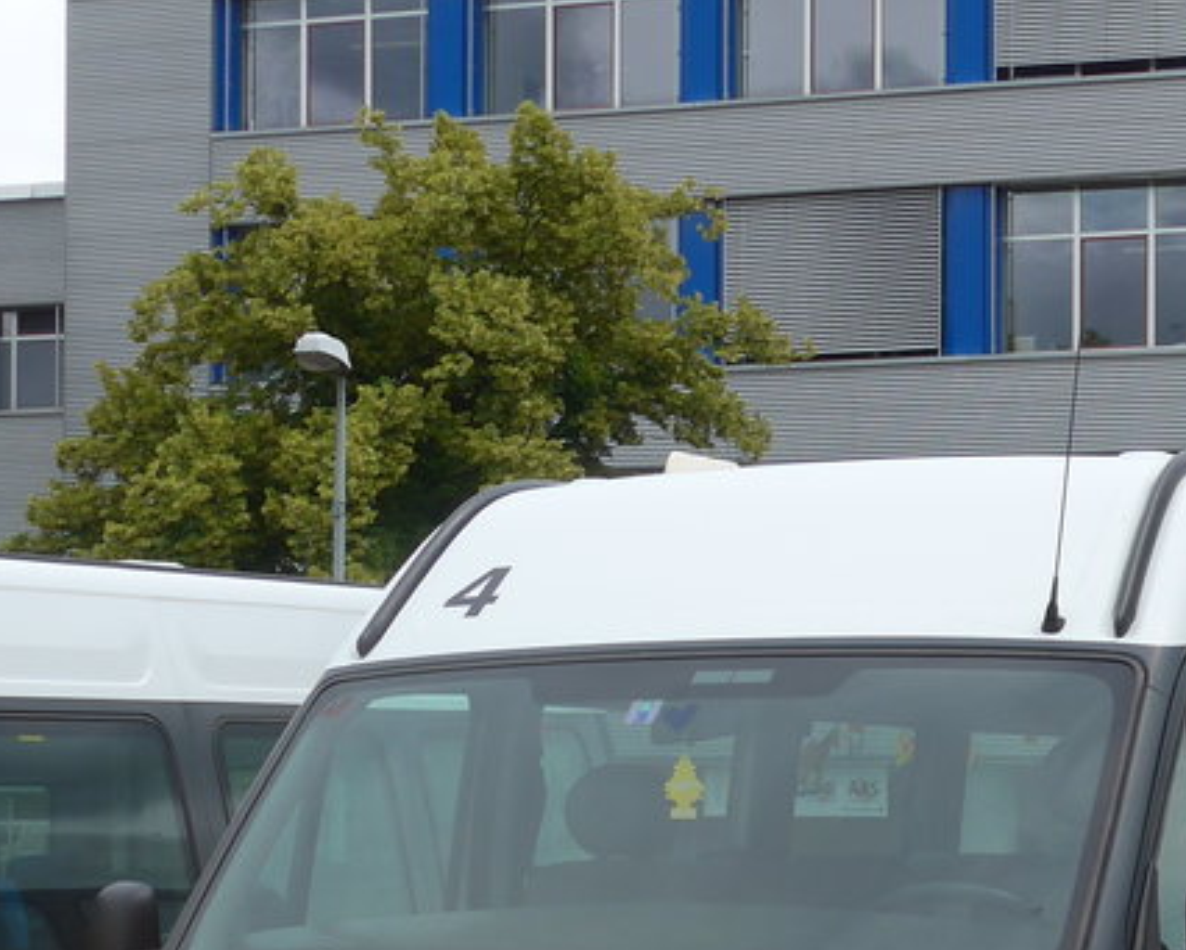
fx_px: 4248
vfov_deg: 12.7
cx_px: 896
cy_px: 850
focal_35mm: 121
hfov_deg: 15.8
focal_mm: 9
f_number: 2.8
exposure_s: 1/1600
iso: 80
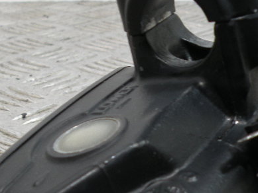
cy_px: 141
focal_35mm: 71
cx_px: 137
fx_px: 529
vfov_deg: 20.6
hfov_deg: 27.4
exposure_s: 1/59.7
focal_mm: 4.7
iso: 81
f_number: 2.8
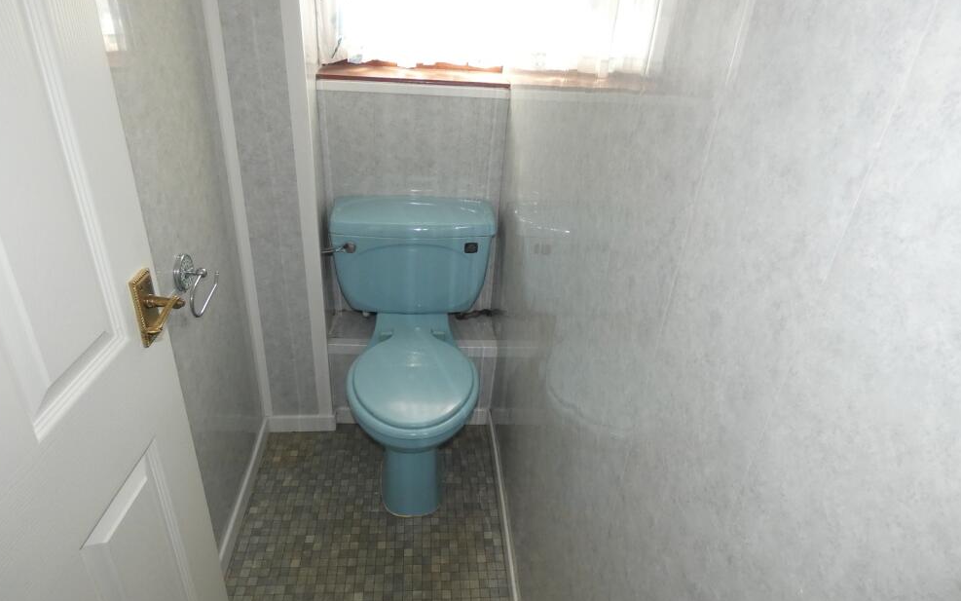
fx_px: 576
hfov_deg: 79.6
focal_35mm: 22
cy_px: 284
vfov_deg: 55.0
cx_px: 468
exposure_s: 1/60
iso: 320
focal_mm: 3.6
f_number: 2.8
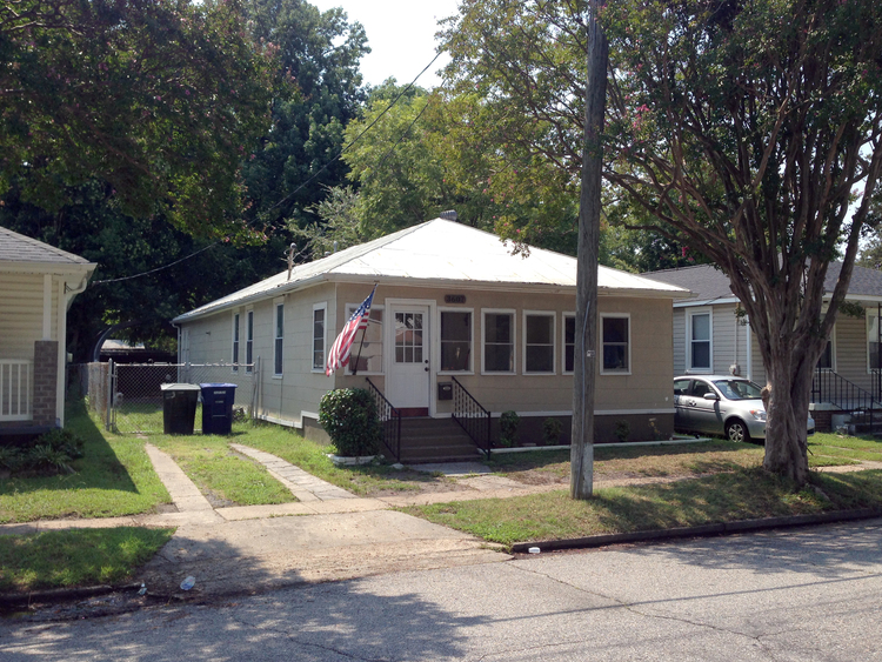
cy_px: 326
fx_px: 867
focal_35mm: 34
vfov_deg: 41.8
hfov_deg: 53.9
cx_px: 440
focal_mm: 4.12
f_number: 2.4
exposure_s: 1/1063
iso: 50
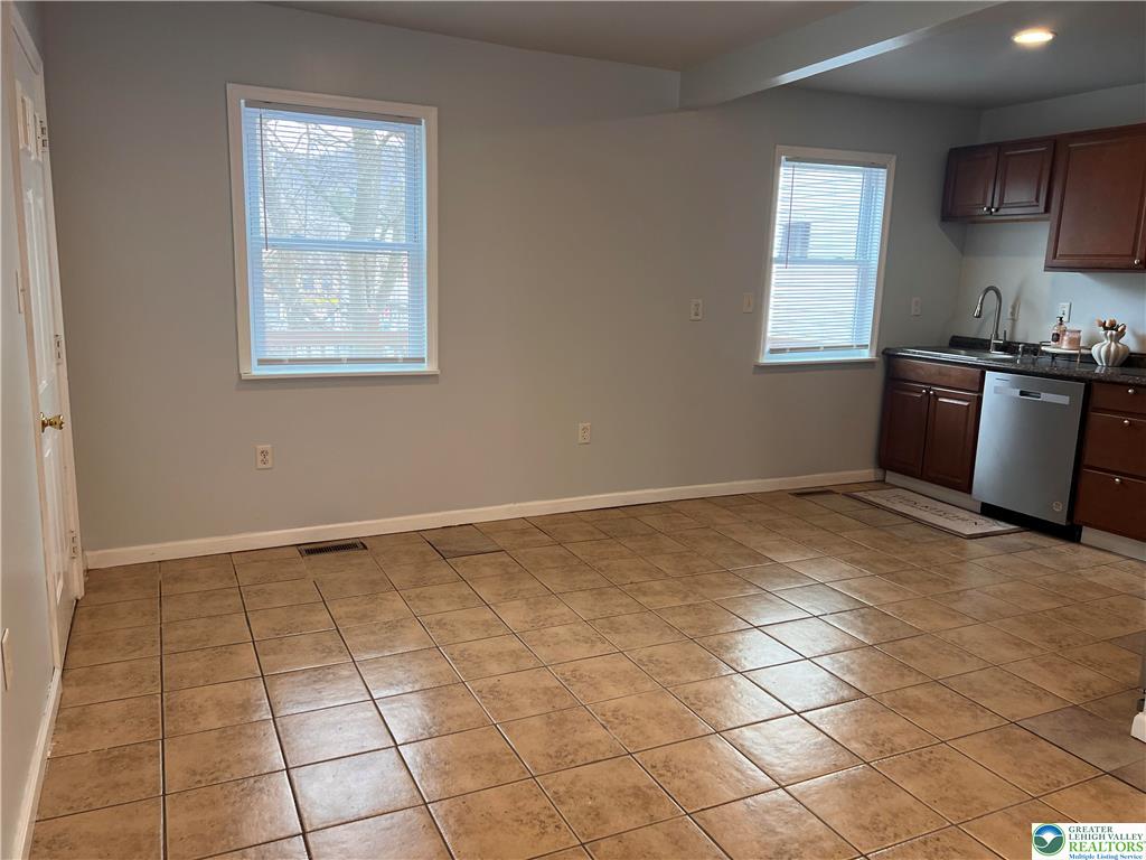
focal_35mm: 26
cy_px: 430
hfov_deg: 67.3
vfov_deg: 53.1
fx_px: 861
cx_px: 573
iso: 100
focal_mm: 5.7
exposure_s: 1/120
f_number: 1.5
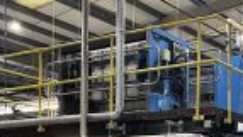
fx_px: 491
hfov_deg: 27.0
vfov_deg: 14.9
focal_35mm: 76
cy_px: 203
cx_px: 211
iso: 160
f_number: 1.6
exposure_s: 1/50
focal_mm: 5.1
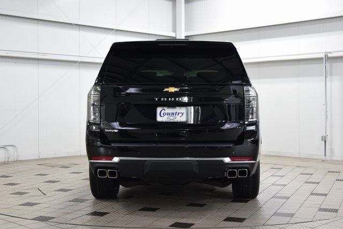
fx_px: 543
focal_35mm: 57
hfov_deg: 35.0
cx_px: 172
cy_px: 114
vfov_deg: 23.8
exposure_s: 1/60
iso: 1600
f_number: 5.6
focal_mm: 38
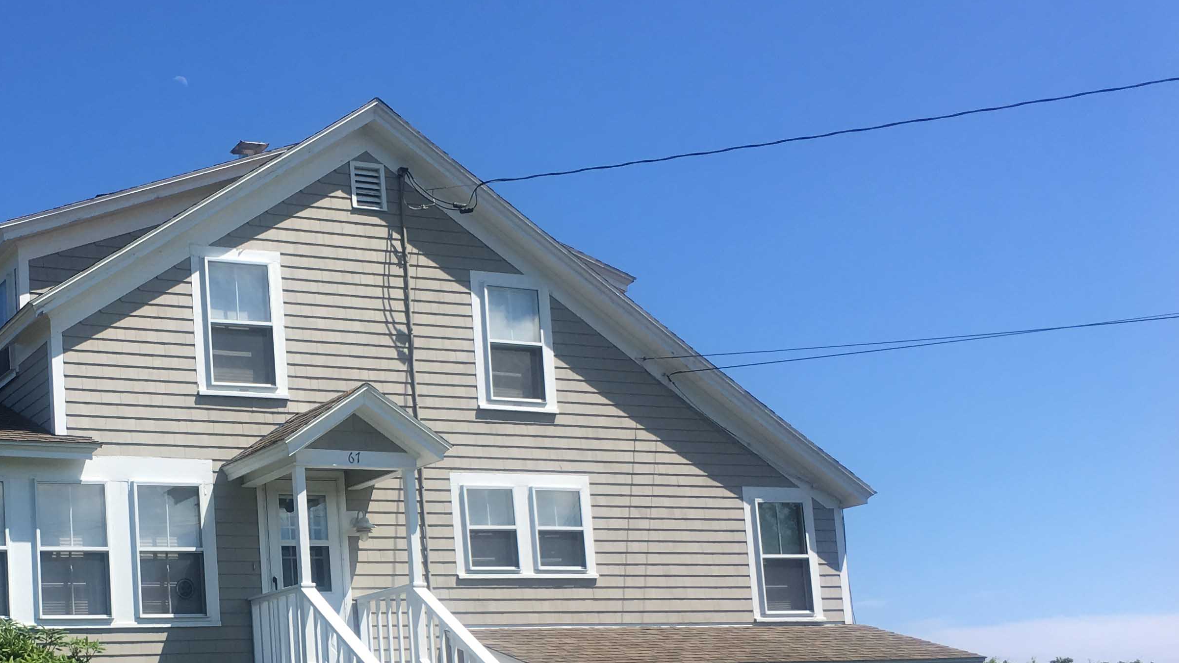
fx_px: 1657
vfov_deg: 22.1
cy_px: 589
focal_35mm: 53
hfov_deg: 37.7
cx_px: 233
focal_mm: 4.15
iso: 25
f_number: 2.2
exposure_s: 1/1538
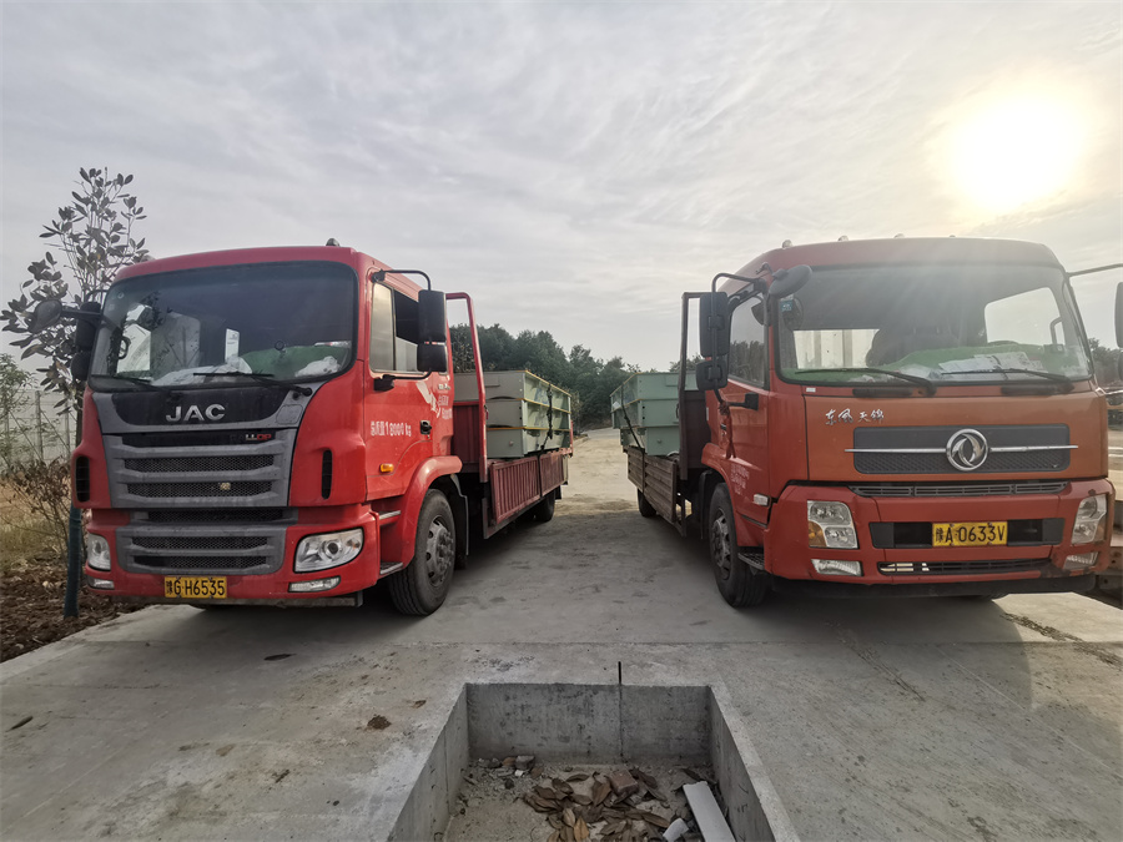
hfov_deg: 91.0
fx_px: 552
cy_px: 421
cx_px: 562
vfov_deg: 74.7
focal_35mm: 17
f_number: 2.2
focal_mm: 2.23
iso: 50
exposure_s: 1/974
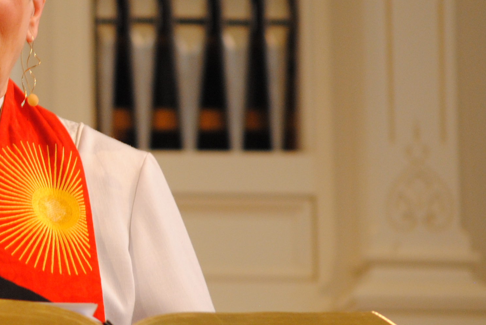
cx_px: -22
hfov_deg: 4.4
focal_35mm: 470
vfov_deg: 2.9
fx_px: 6353
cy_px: 159
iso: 400
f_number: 4.8
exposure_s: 1/10
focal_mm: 120
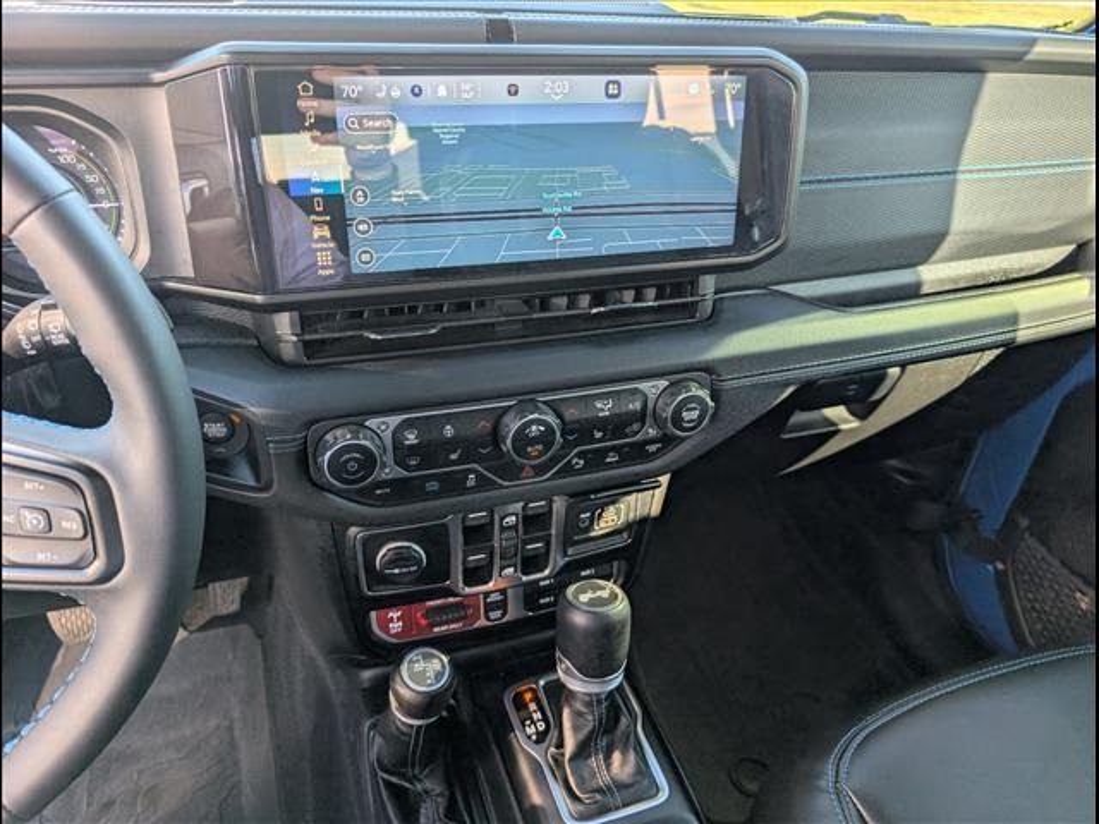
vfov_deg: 56.8
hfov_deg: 71.6
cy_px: 412
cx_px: 550
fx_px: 762
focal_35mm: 24
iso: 19
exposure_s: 1/179
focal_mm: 6.9
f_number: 1.68
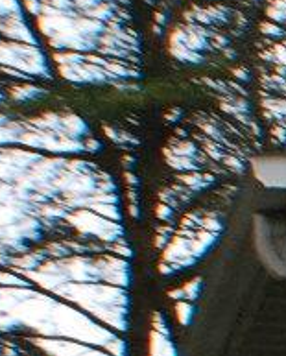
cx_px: 1432
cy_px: 694
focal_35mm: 367
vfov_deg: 5.2
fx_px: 3874
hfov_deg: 3.8
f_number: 11
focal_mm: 26
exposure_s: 1/500
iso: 1000
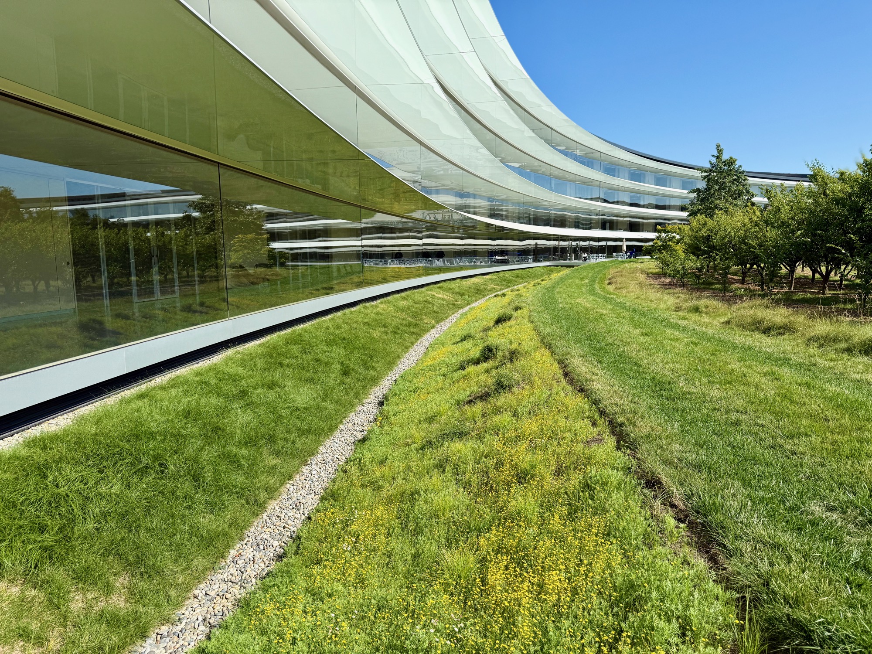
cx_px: 436
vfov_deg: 56.8
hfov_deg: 71.6
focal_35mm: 24
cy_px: 327
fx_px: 605
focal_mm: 6.76
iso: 80
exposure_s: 1/3759
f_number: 1.78
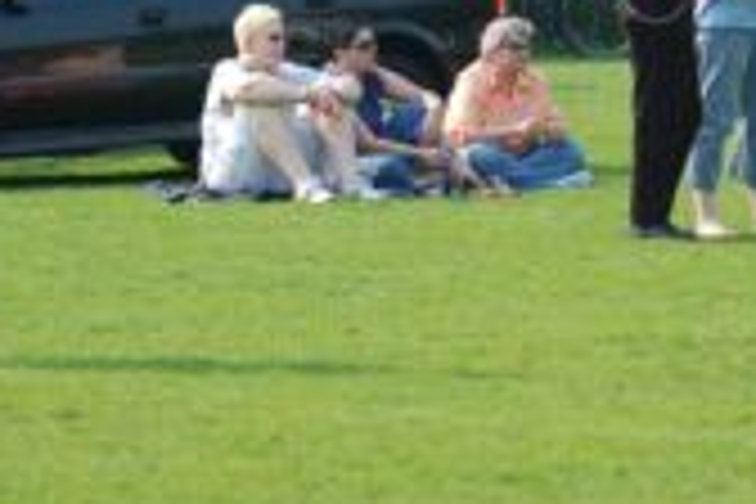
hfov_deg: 5.1
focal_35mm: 404
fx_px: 8483
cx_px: 461
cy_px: -36
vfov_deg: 3.4
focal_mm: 100
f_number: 4.2
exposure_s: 1/1000
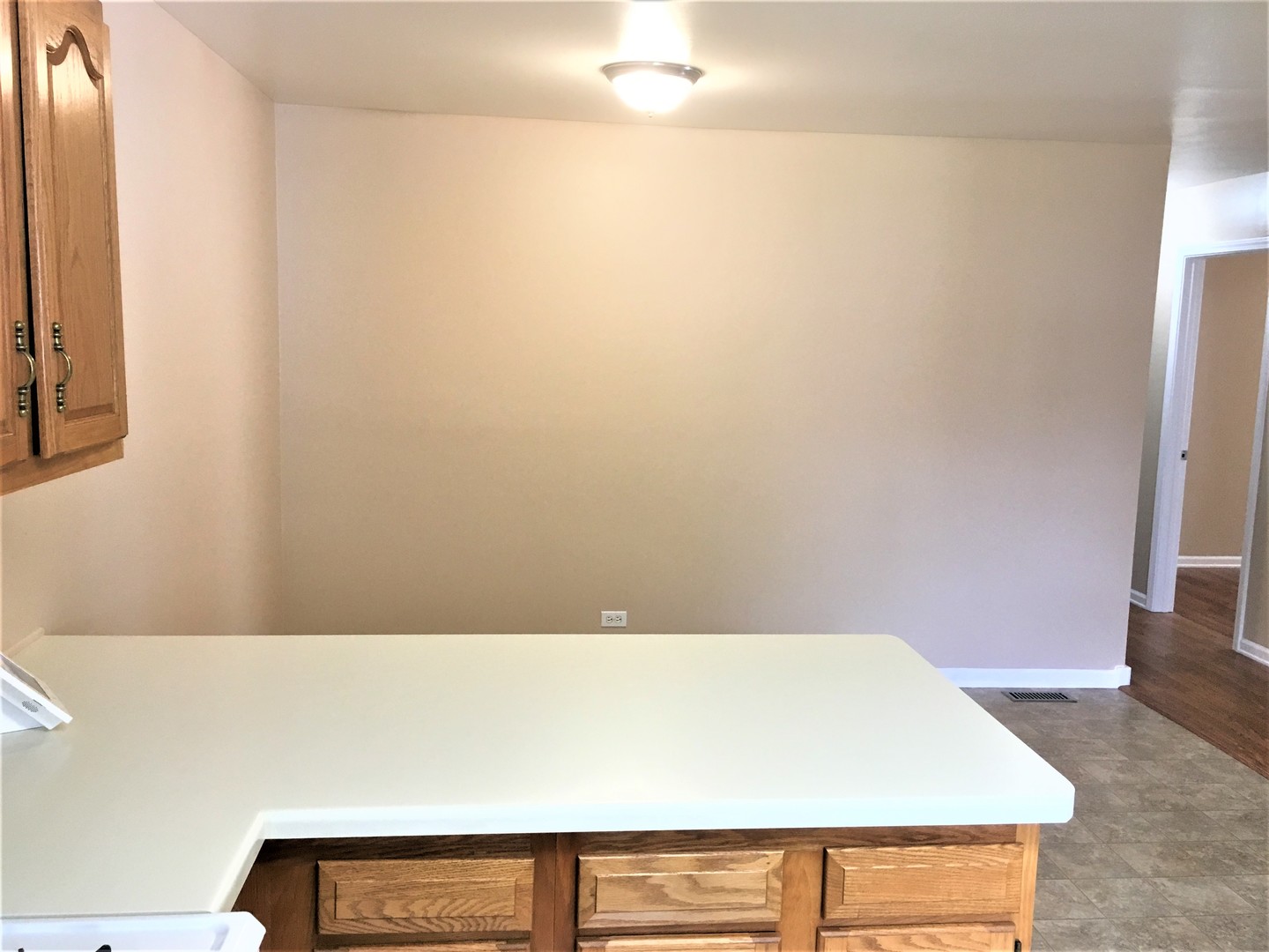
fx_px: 1063
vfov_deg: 48.2
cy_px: 476
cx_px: 634
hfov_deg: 61.7
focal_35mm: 29
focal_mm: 4.15
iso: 40
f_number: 2.2
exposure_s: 1/30
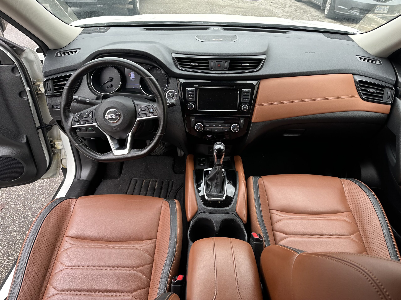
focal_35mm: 24
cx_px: 200
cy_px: 150
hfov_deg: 71.6
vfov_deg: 56.8
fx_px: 278
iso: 100
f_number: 1.78
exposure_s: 1/121
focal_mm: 6.86
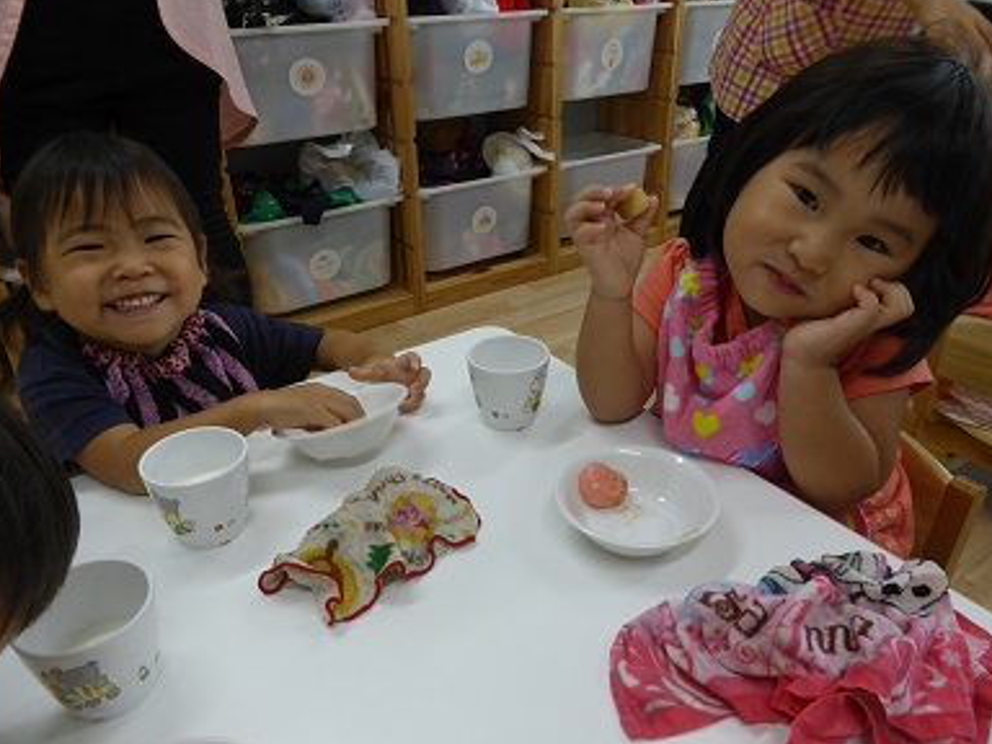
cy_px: 372
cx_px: 496
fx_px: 716
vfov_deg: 54.9
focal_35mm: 25
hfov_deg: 69.4
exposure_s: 1/60
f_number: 3.3
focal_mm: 4.3
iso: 200
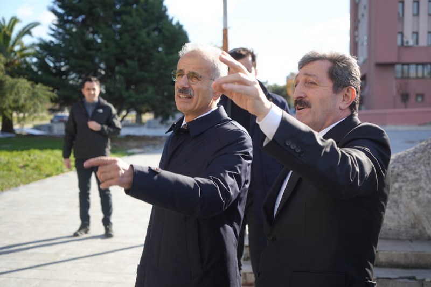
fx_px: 575
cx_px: 216
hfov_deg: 41.1
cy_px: 144
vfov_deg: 28.1
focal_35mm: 48
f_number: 4.5
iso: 100
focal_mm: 48
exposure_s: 1/320
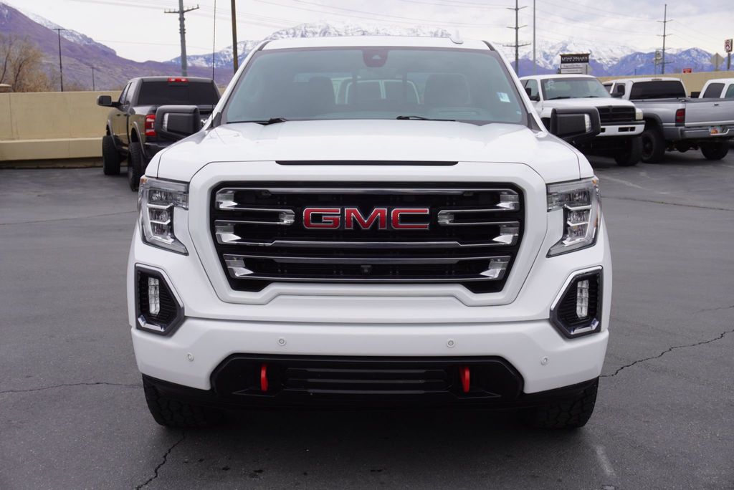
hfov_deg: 46.4
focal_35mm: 42
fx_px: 857
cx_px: 367
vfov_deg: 31.9
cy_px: 245
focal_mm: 28
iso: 100
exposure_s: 1/100
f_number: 7.1
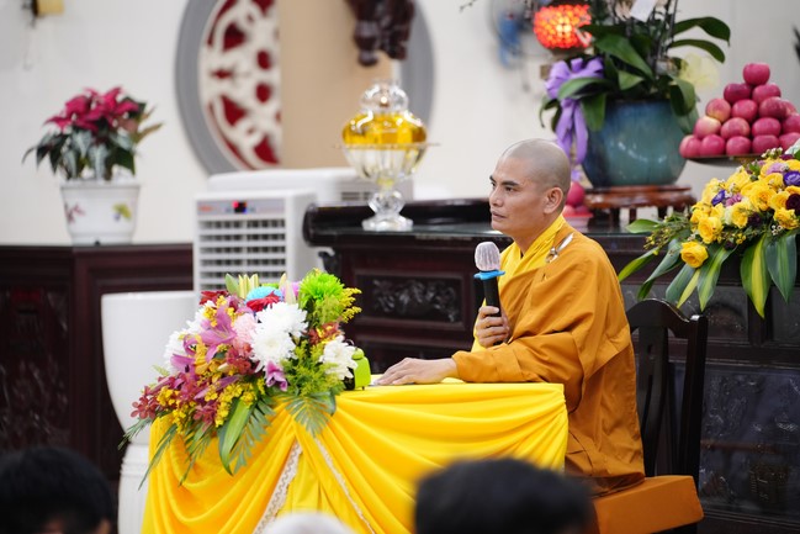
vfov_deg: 9.2
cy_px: 267
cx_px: 400
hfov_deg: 13.7
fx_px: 3334
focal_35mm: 150
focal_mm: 150
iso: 3200
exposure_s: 1/100
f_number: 2.8
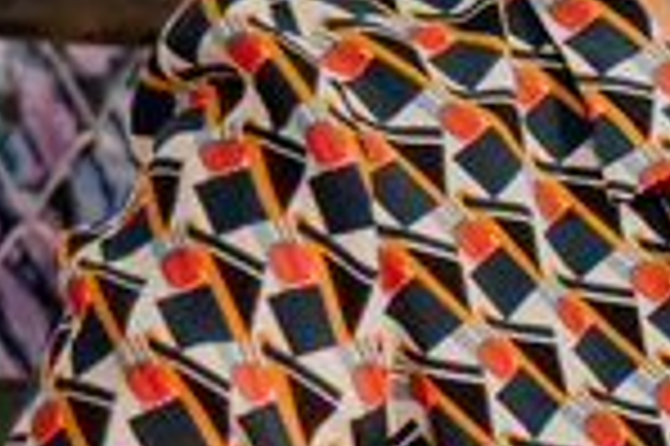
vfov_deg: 5.0
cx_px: 1907
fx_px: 5112
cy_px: 169
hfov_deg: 6.9
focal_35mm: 275
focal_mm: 38
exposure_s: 1/800
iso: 3200
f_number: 4
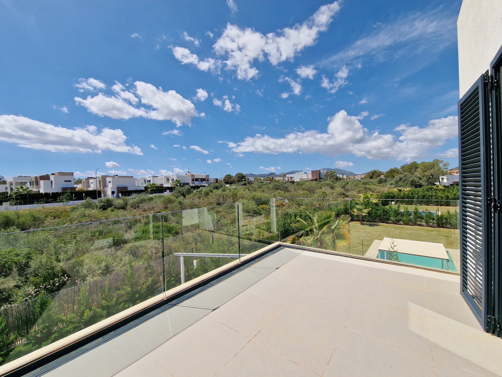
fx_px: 189
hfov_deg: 106.2
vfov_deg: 89.9
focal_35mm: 13
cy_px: 188
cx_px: 251
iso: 50
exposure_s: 1/4752
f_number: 2.2
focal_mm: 2.2
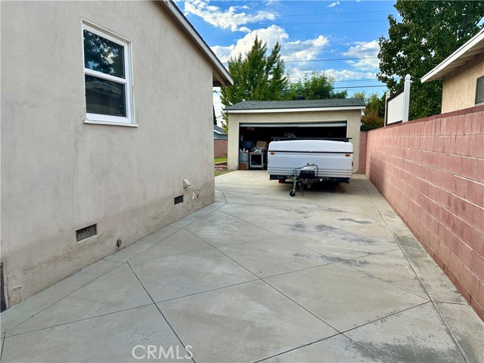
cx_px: 242
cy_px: 182
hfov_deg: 71.6
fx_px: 336
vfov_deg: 56.8
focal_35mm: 24
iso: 80
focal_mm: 6.86
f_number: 1.78
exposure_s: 1/1144
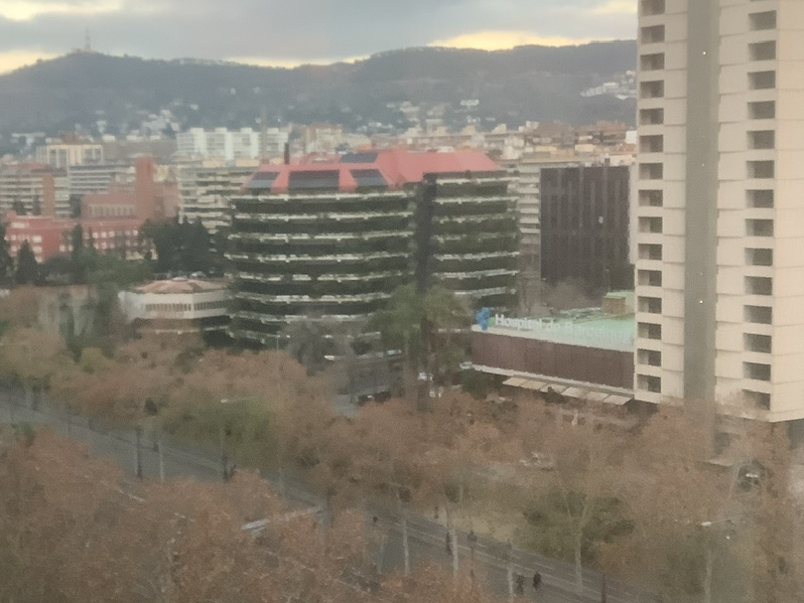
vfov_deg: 29.6
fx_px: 1138
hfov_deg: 38.3
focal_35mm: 49
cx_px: 248
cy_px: 273
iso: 160
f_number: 2.4
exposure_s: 1/50
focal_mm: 3.3
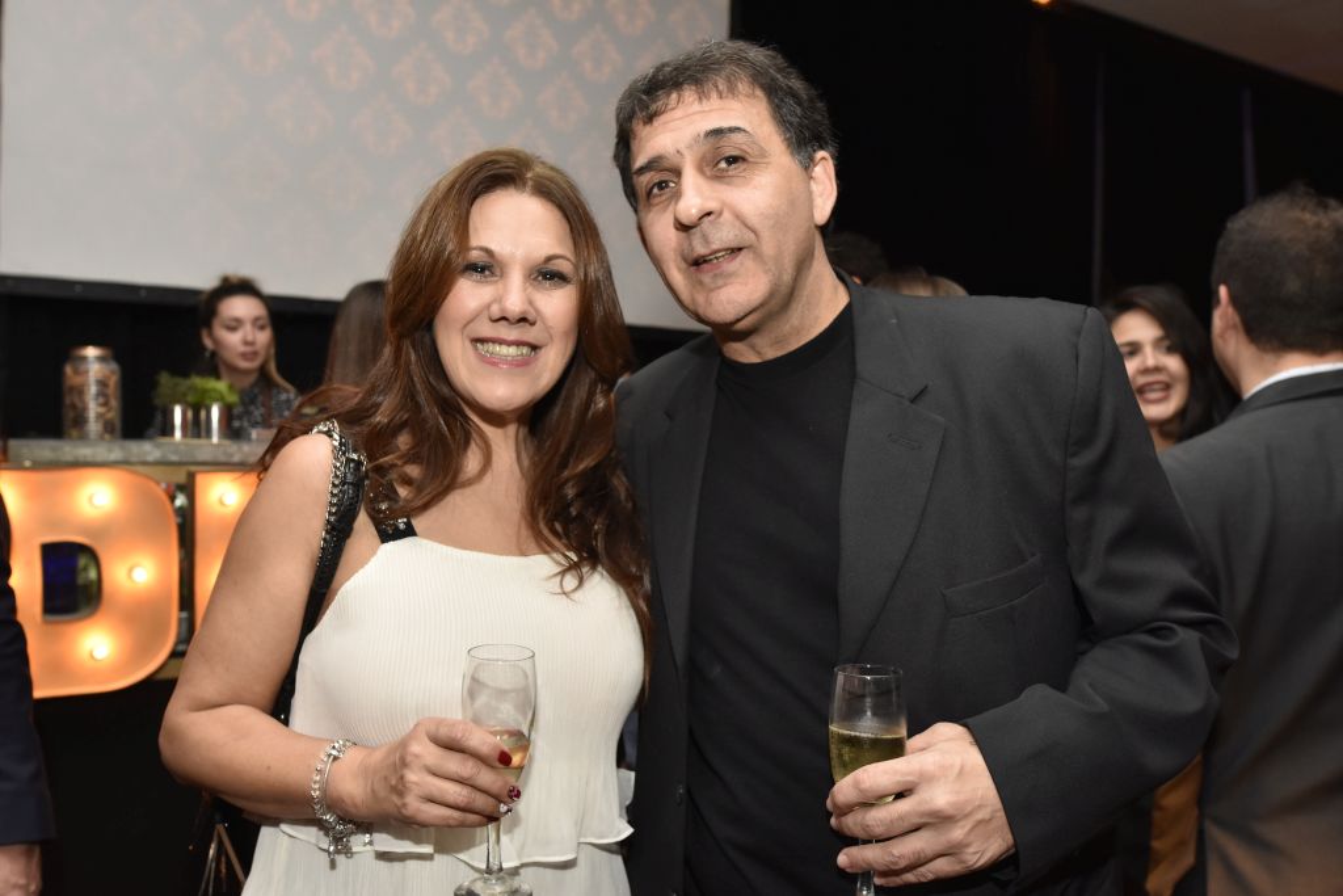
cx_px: 672
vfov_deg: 43.6
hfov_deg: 61.9
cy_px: 448
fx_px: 1119
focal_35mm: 30
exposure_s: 1/125
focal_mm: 20
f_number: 3.5
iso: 1000
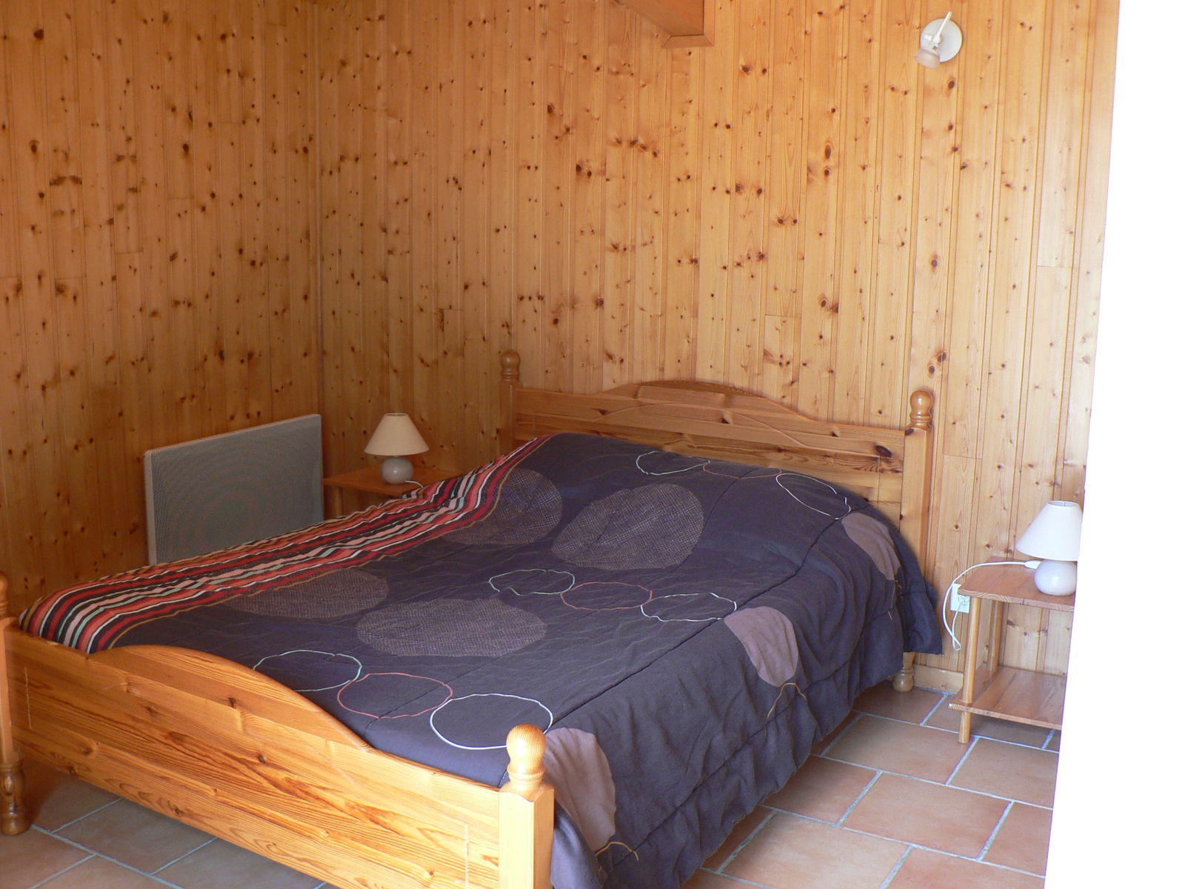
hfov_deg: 51.4
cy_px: 444
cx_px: 592
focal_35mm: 36
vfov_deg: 39.7
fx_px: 1232
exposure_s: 1/30
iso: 150
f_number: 2.8
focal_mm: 6
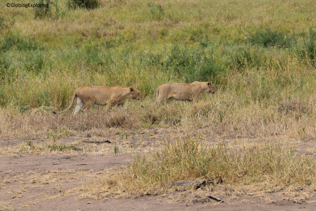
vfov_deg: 4.2
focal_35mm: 330
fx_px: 2896
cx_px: 158
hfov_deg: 6.2
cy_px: 106
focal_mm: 220
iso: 400
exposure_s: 1/400
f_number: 11
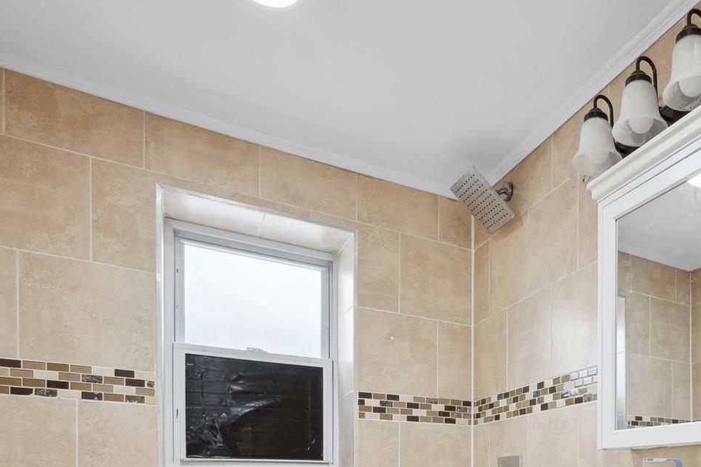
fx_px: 584
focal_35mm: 30
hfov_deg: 55.2
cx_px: 607
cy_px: 489
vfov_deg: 37.8
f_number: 11
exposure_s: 1
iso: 100
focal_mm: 14
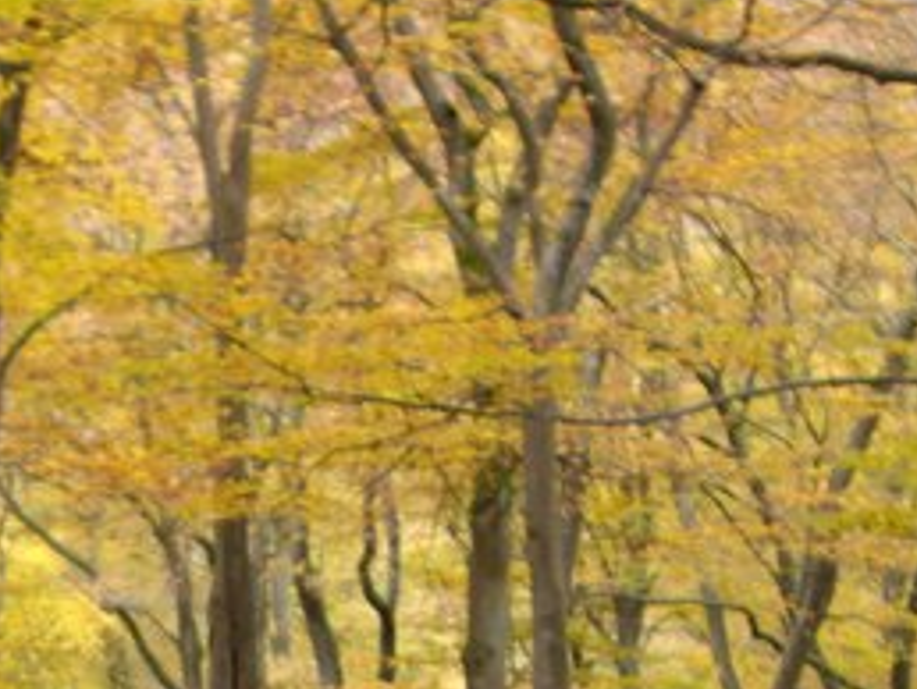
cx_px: 128
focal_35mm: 103
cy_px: 776
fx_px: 2731
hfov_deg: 18.8
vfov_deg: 14.0
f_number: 2.7
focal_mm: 6.2
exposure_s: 1/40
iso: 200
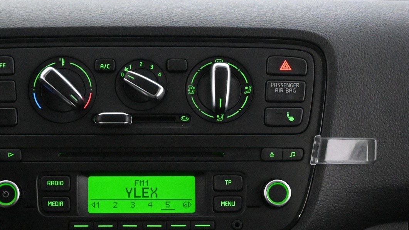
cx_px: 140
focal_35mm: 89
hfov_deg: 23.9
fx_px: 963
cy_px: 155
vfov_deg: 13.6
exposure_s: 1/60
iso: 14400
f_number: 5.3
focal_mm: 37
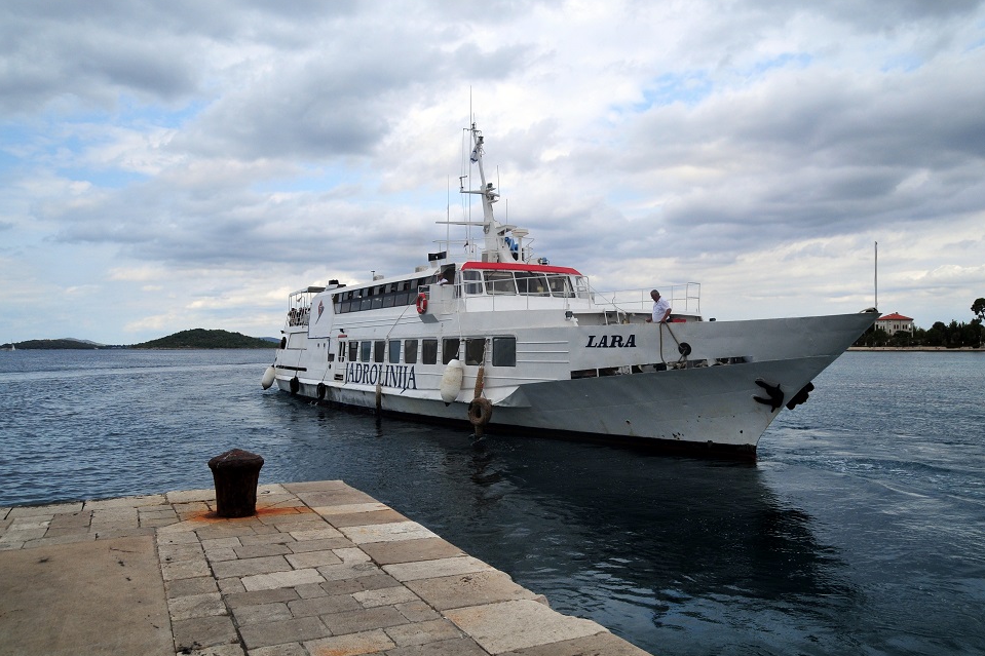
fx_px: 725
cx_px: 509
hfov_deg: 68.3
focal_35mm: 27
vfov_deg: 48.7
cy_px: 326
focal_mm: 17
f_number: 9
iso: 320
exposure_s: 1/1000
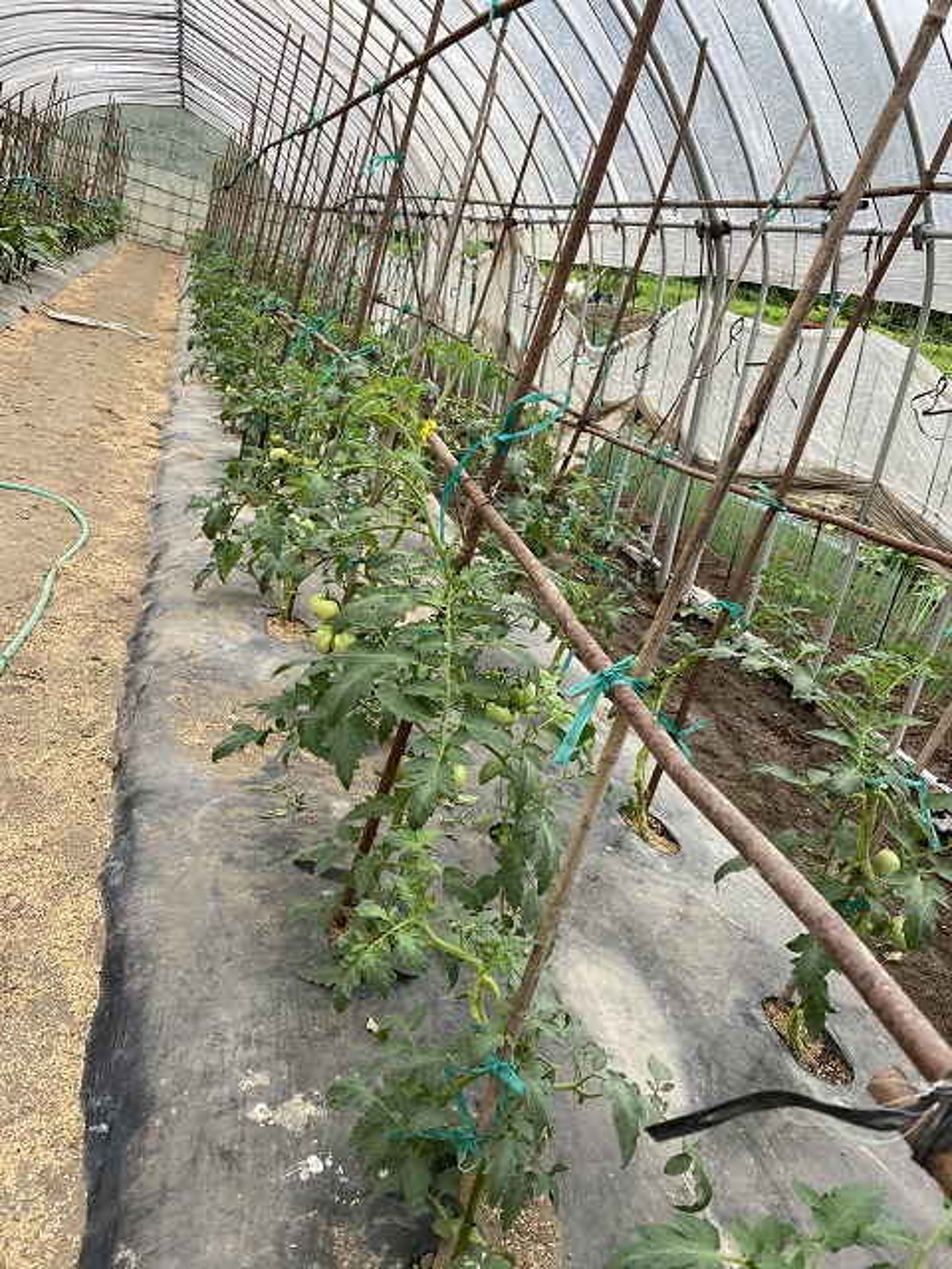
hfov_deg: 53.1
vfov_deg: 67.3
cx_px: 476
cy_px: 634
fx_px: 953
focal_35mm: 26
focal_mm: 4.25
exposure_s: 1/552
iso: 32
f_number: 1.8
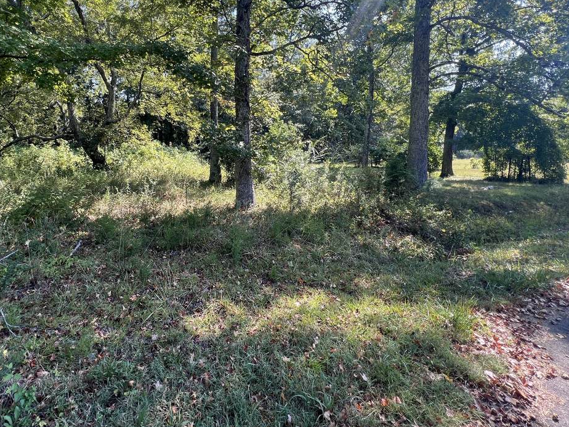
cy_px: 150
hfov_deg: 86.4
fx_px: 296
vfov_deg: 70.0
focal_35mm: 18
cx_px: 222
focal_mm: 1.57
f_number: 1.8
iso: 32
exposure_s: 1/230
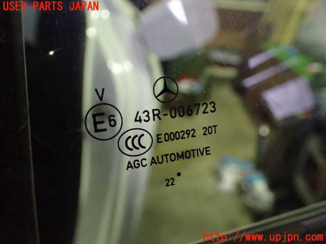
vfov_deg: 46.8
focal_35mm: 30
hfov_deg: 60.0
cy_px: 122
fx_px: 283
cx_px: 163
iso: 800
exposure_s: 1/30
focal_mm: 5.4
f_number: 2.3
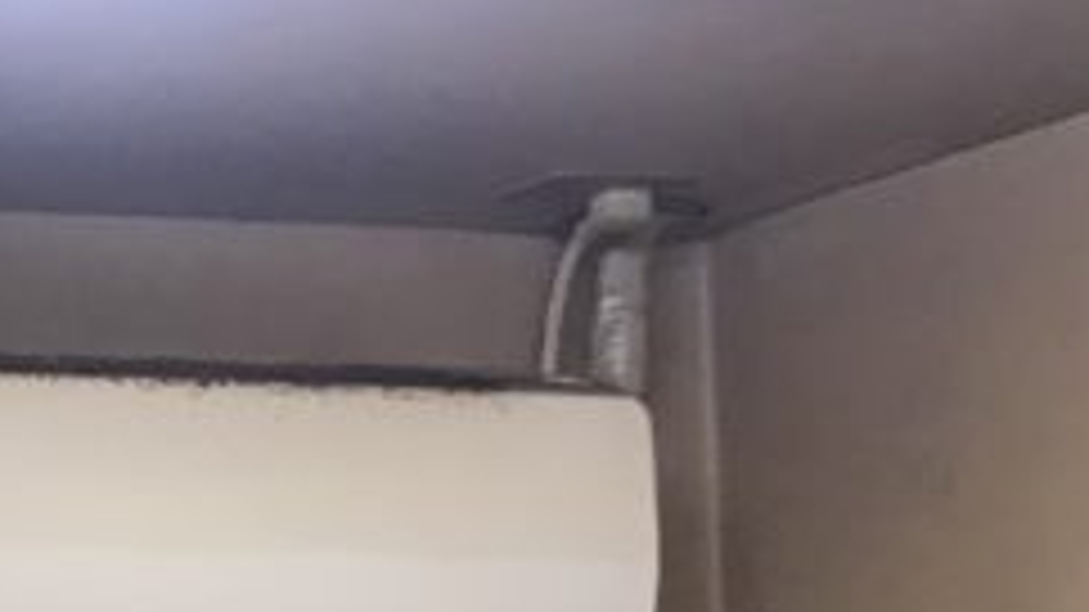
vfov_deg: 8.9
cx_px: -950
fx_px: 3724
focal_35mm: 129
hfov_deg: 14.4
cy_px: 1143
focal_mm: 3.99
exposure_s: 1/30
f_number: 1.8
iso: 25
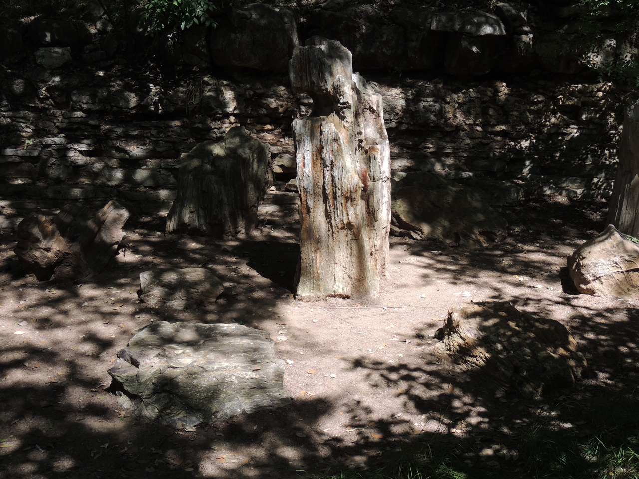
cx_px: 320
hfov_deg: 38.2
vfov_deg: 29.1
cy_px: 240
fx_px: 923
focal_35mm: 50
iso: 100
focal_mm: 8.9
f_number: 3.6
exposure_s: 1/400
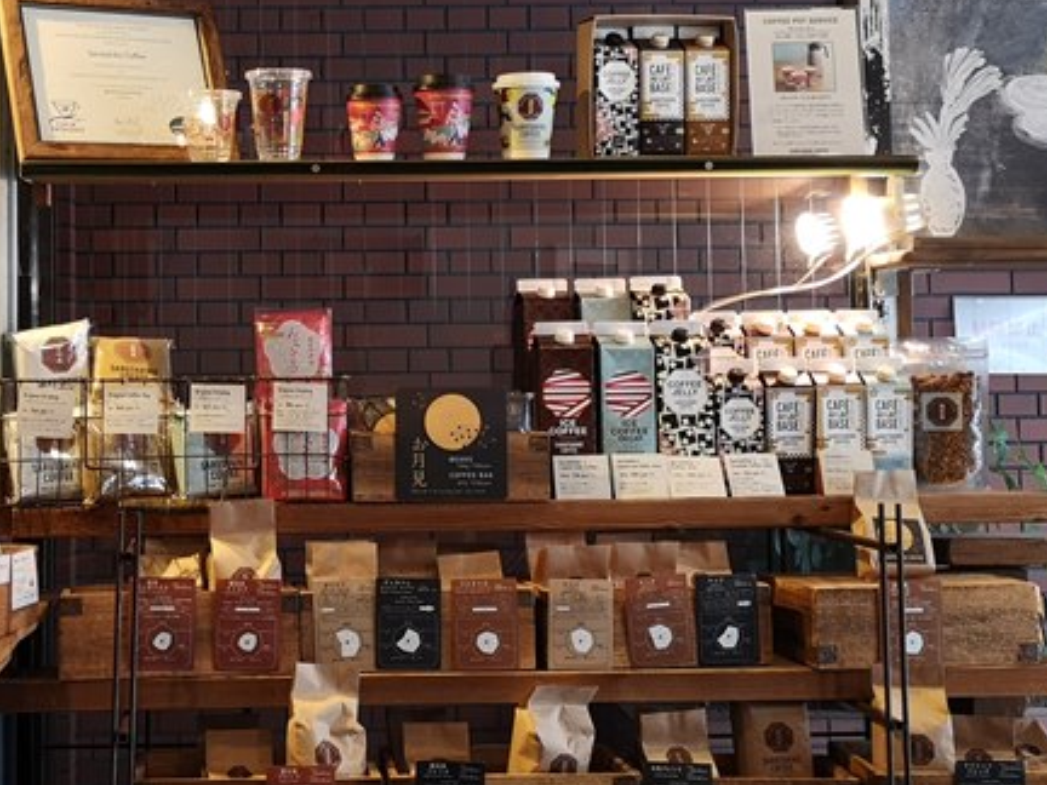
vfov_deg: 29.0
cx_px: 269
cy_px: 305
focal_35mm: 50
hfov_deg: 37.3
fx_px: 1512
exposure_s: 1/30
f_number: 1.8
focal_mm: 3.95
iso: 160
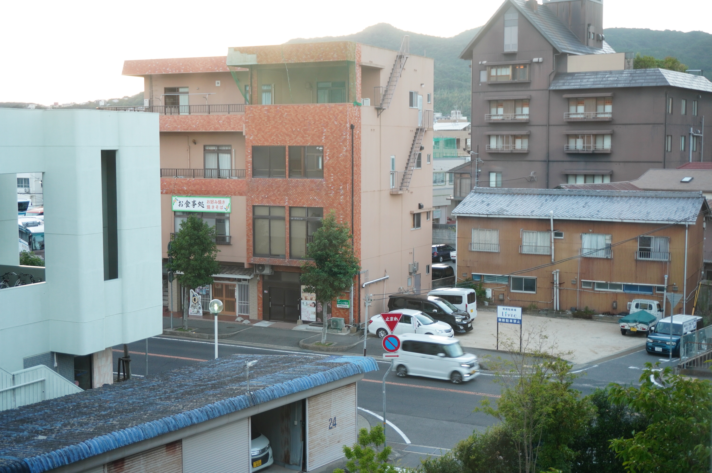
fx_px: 948
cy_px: 236
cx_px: 356
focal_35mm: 48
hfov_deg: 41.1
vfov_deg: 28.0
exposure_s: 1/50
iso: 400
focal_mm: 32
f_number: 5
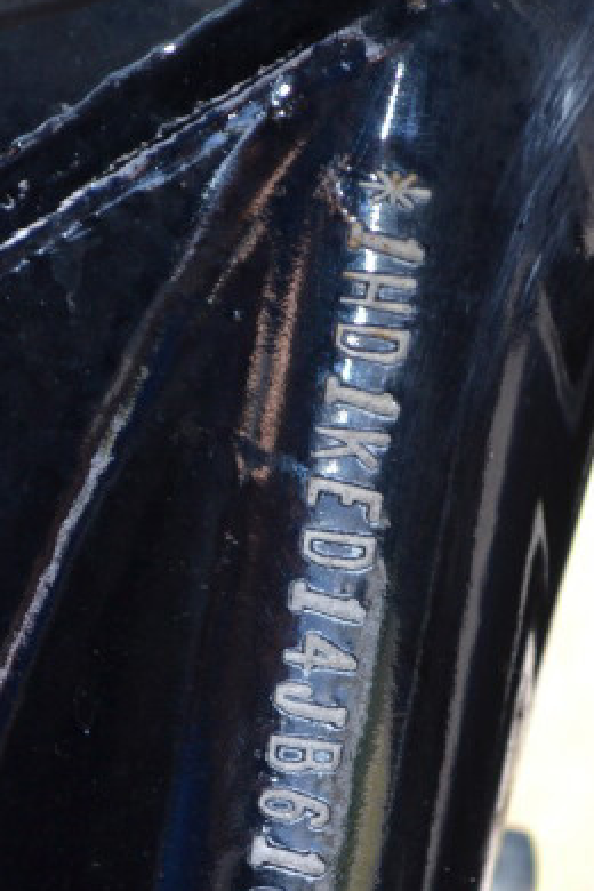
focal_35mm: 169
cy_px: 628
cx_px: 335
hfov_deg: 8.1
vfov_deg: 12.1
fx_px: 4183
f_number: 5.6
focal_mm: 55
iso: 280
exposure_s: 1/125
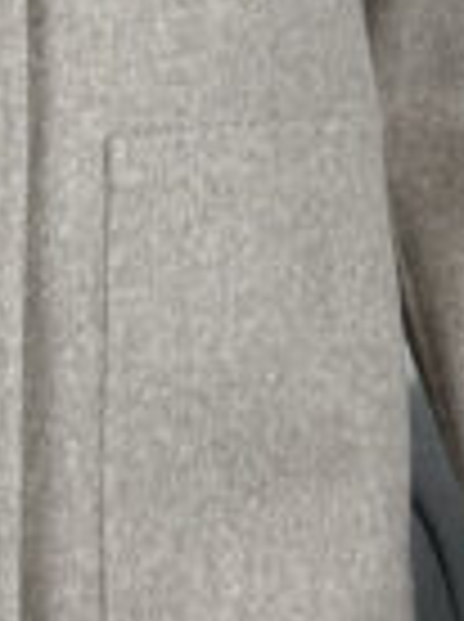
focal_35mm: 151
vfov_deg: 12.9
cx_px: -99
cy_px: -22
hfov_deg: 9.7
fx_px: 2707
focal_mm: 5.7
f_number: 1.5
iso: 50
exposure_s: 1/100
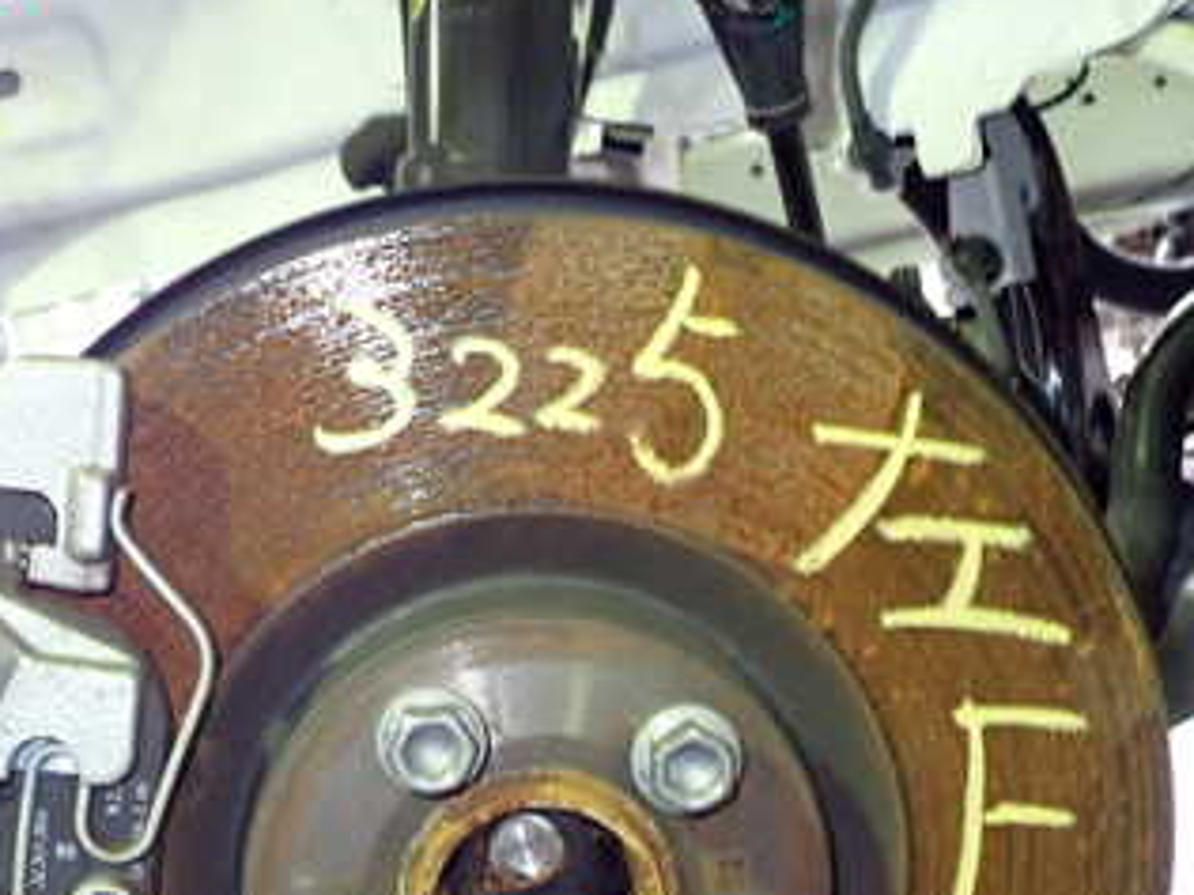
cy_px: 774
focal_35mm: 57
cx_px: 457
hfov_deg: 33.6
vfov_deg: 25.0
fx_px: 1966
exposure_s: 1/30
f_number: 2.3
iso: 640
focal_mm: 5.4
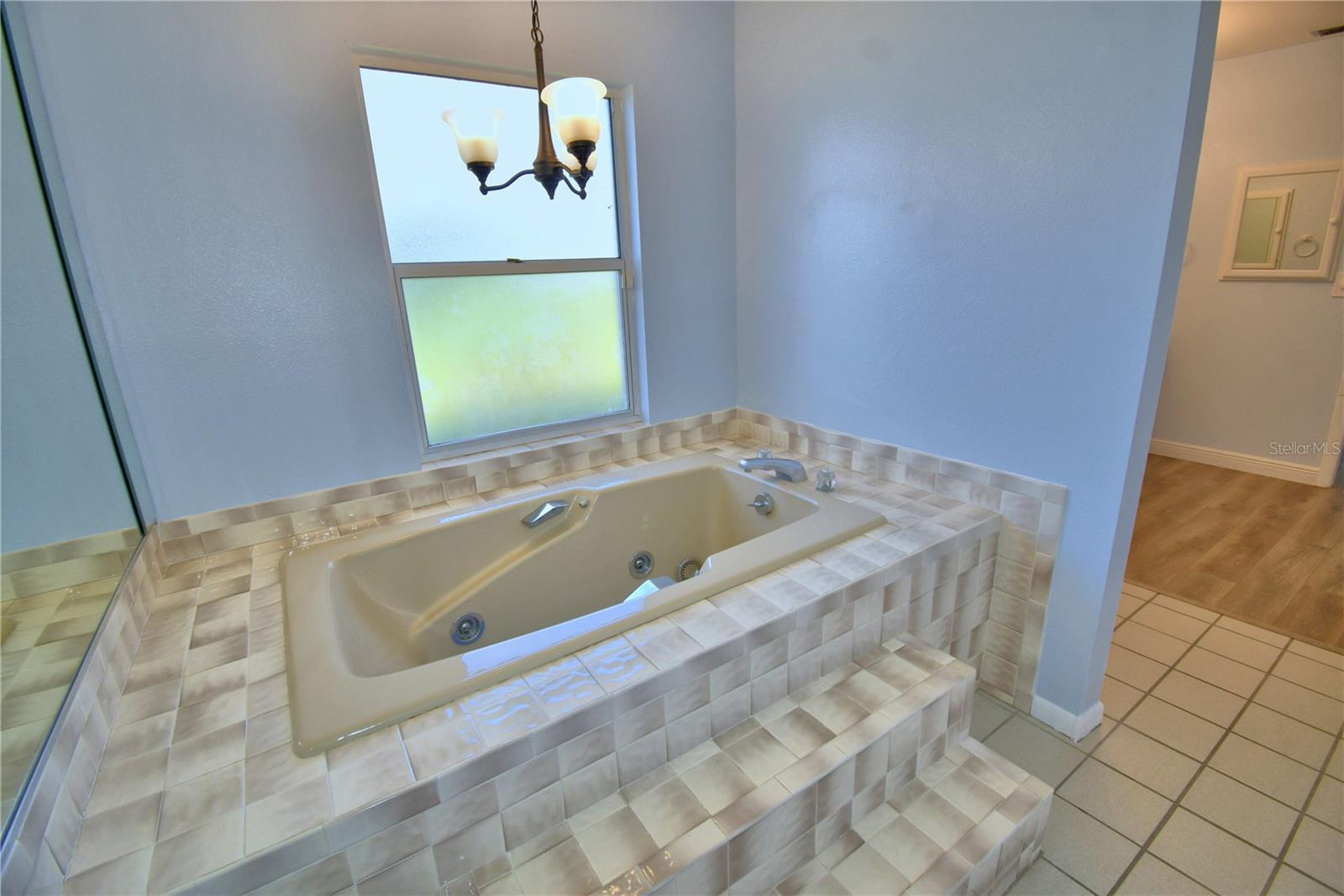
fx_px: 560
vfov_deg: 77.3
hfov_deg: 100.4
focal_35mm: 15
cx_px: 672
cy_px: 448
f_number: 4.5
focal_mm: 10
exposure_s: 1/60
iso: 125
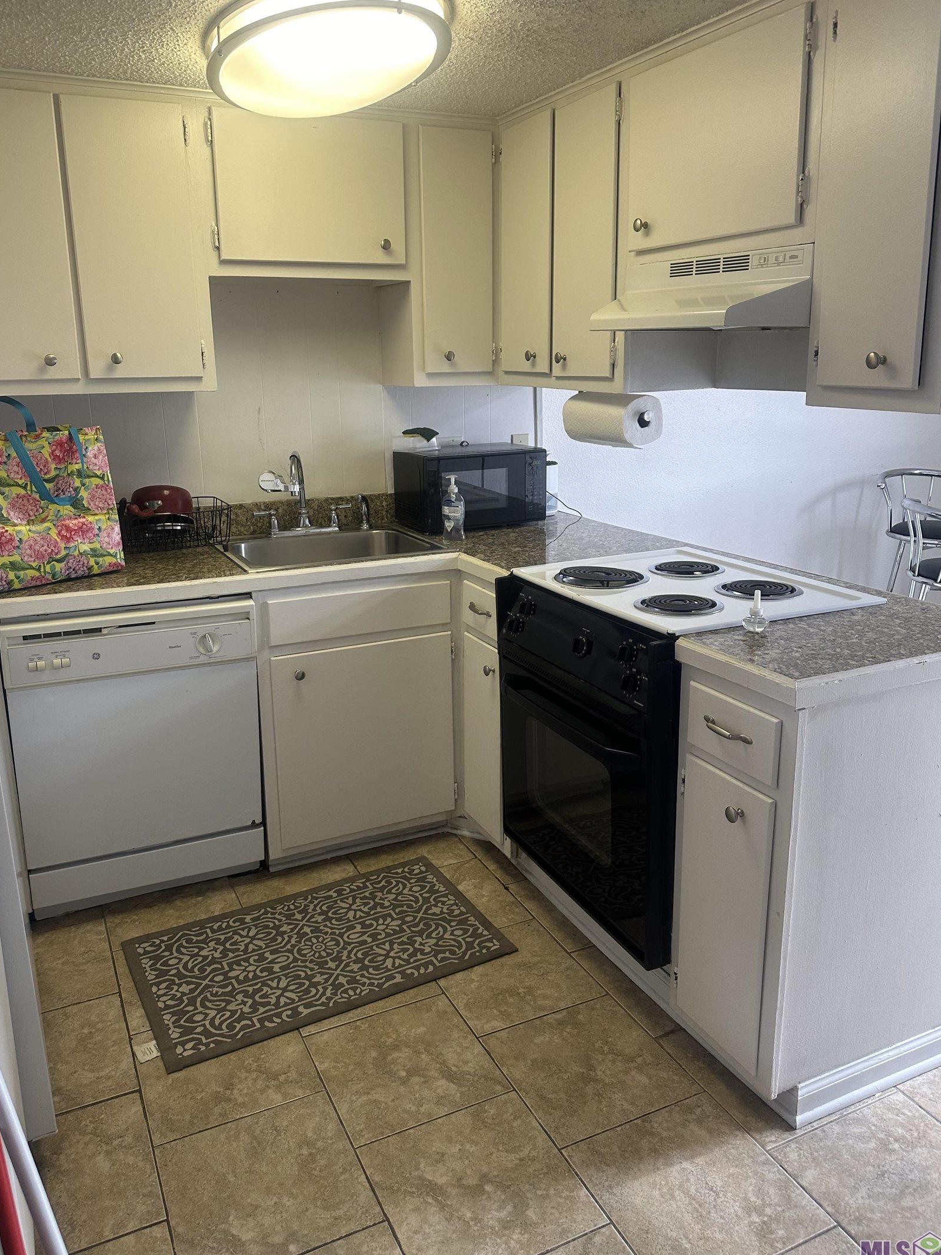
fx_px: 942
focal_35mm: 26
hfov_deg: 53.0
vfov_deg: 67.3
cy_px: 595
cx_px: 438
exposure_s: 1/60
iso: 125
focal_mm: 6.86
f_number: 1.78
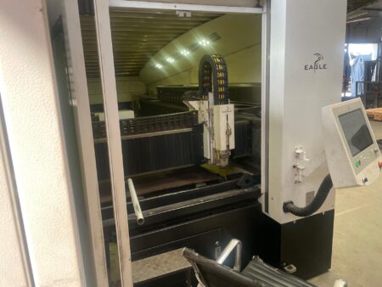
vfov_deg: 53.1
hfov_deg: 67.3
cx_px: 191
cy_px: 144
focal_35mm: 26
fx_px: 287
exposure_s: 1/121
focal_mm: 4.2
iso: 100
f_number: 1.6
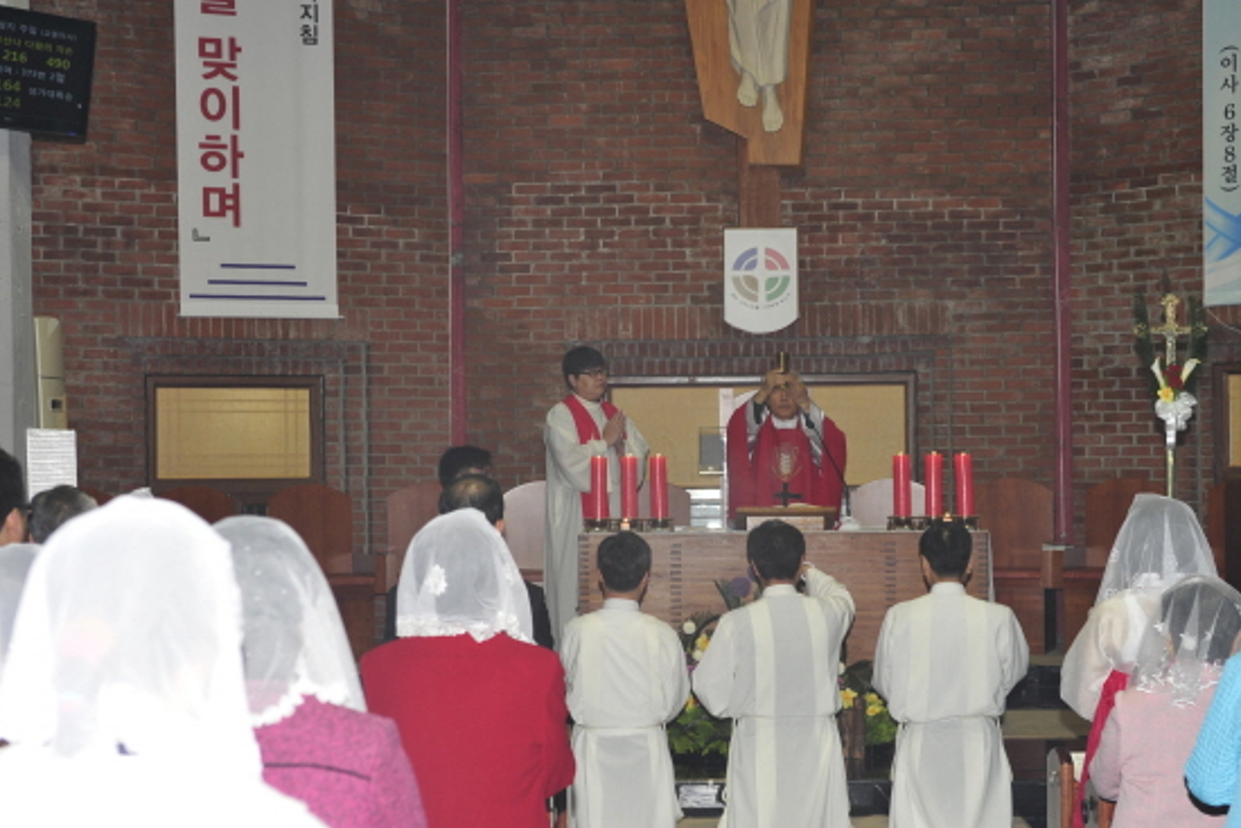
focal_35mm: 68
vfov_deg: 20.0
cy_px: 455
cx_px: 672
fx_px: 2345
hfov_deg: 29.6
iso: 200
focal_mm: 52
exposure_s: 1/60
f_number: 5
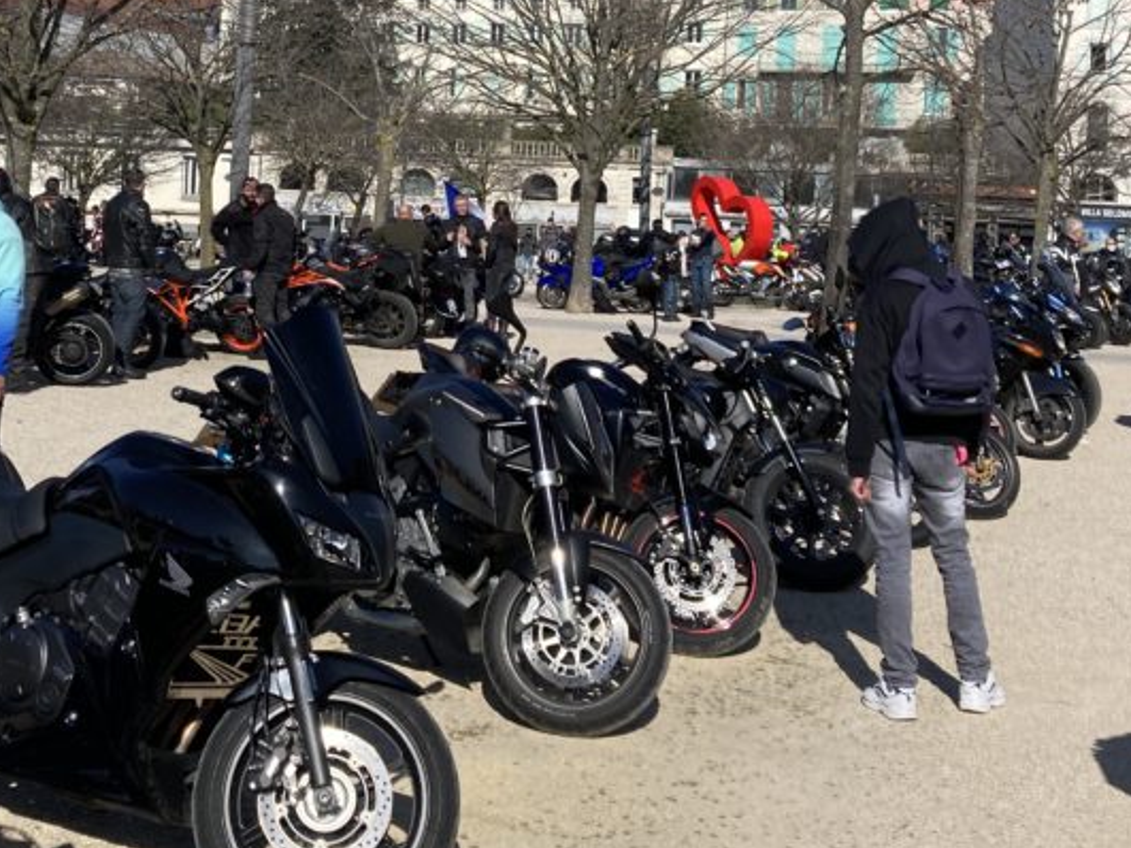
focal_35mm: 54
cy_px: 151
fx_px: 1764
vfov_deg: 26.4
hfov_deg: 35.4
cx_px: 428
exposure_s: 1/2667
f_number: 1.8
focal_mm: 3.99
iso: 20
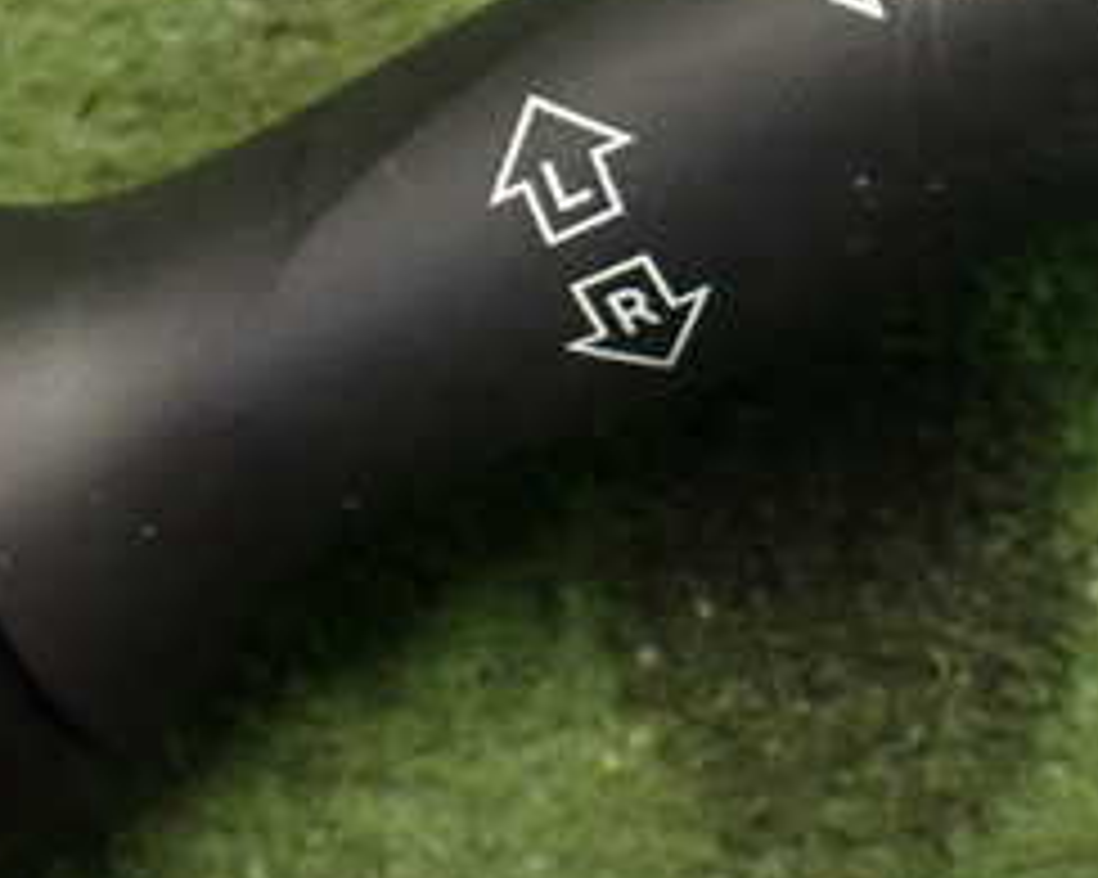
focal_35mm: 72
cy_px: 117
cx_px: 864
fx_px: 2339
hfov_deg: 26.0
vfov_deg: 20.9
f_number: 2.3
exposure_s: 1/100
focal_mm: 5.4
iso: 800
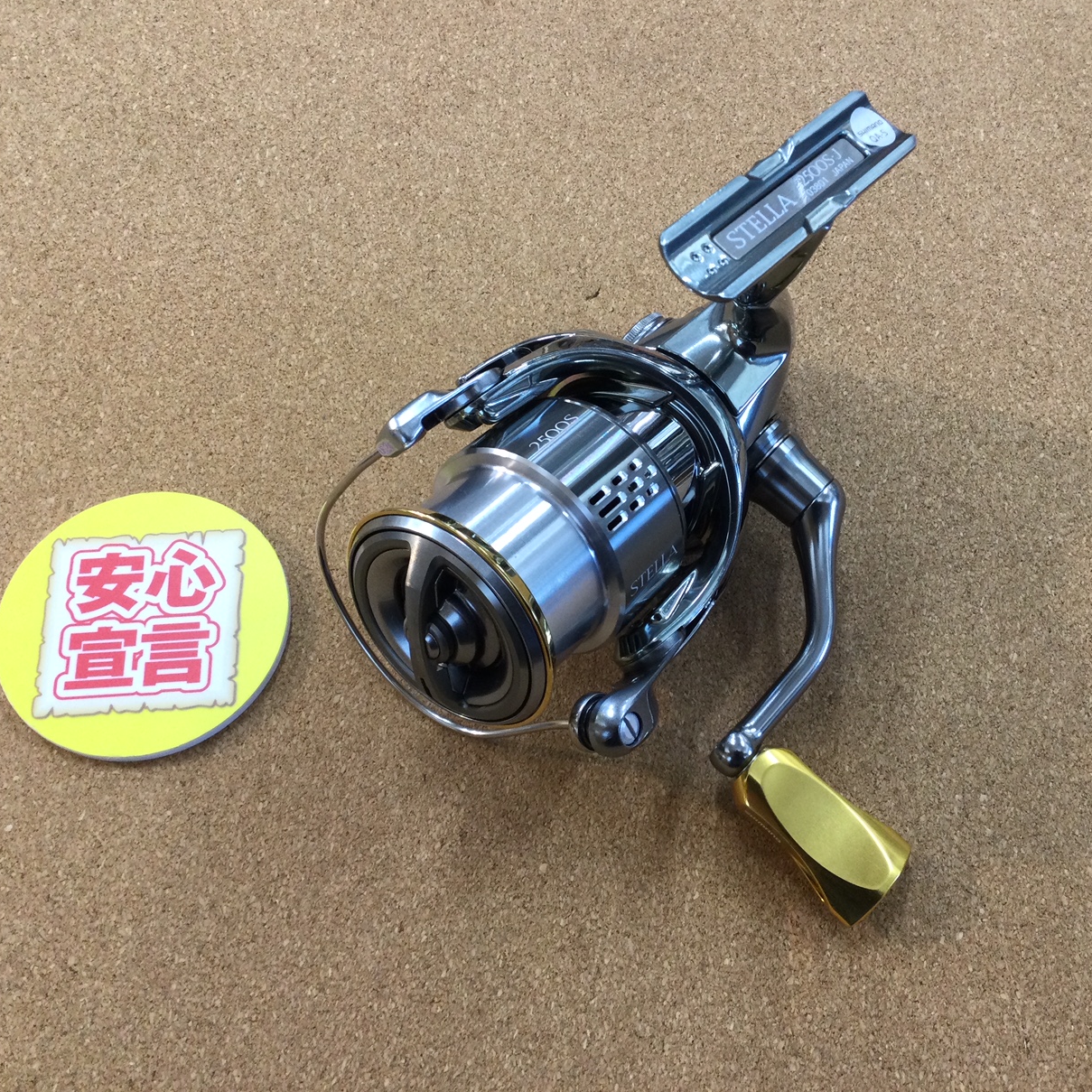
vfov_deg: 44.9
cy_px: 544
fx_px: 1321
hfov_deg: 44.7
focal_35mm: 37
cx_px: 648
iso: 64
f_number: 2.4
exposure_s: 1/30
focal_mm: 3.3
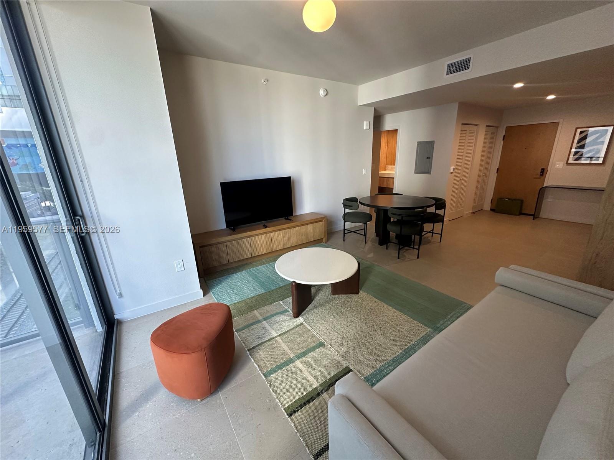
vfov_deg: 85.7
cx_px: 307
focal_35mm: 14
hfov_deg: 102.1
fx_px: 248
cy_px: 230
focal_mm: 2.22
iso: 320
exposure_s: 1/120
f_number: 2.2
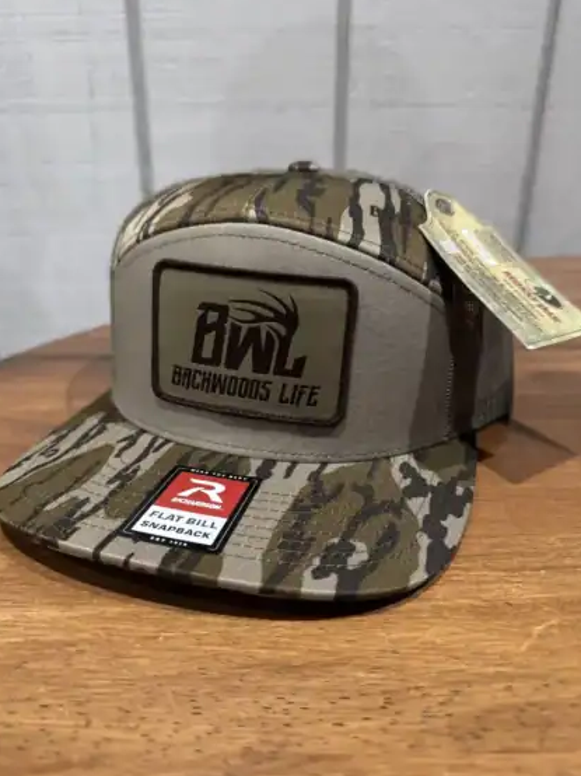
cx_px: 284
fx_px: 582
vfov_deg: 67.3
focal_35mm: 26
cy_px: 402
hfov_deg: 53.0
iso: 800
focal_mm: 6.76
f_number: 1.78
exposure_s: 1/40
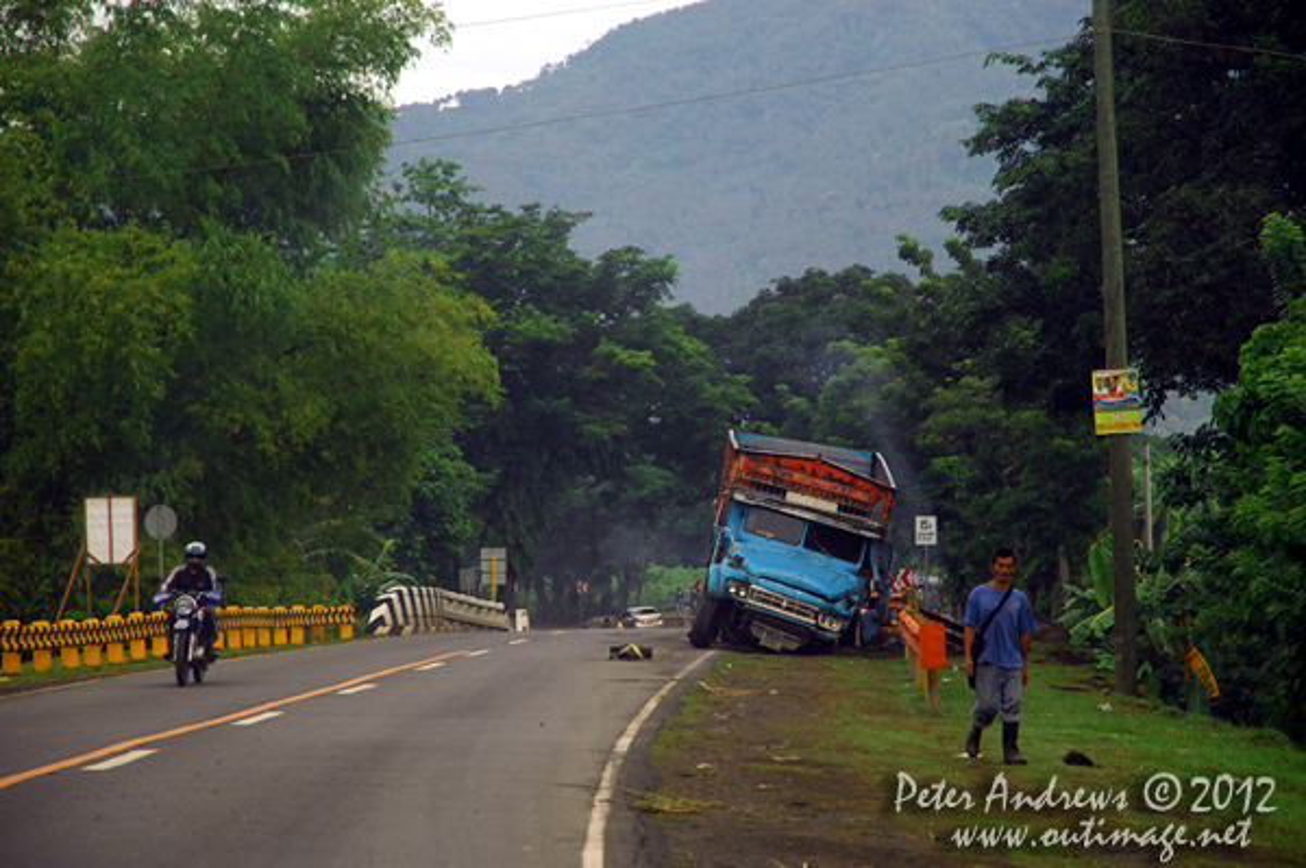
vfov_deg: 10.7
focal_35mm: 128
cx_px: 653
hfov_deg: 16.1
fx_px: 4622
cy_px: 434
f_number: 5.6
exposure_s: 1/320
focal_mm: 85
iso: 400
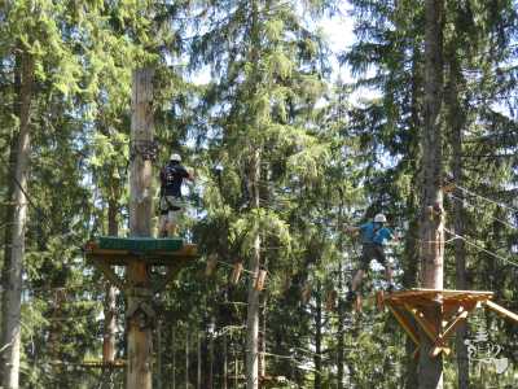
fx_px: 943
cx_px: 259
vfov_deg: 23.3
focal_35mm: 63
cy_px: 194
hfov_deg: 30.7
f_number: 4.2
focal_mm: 11.3
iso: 100
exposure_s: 1/80
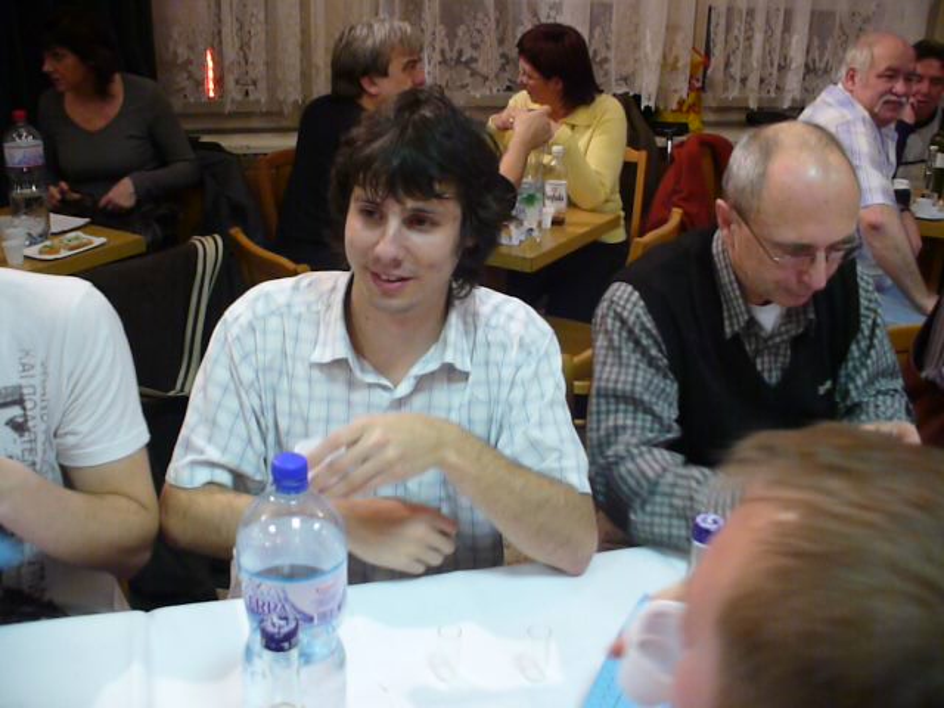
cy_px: 354
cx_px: 472
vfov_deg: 38.7
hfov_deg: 50.1
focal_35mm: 37
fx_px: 1009
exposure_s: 1/30
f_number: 2.8
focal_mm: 6.1
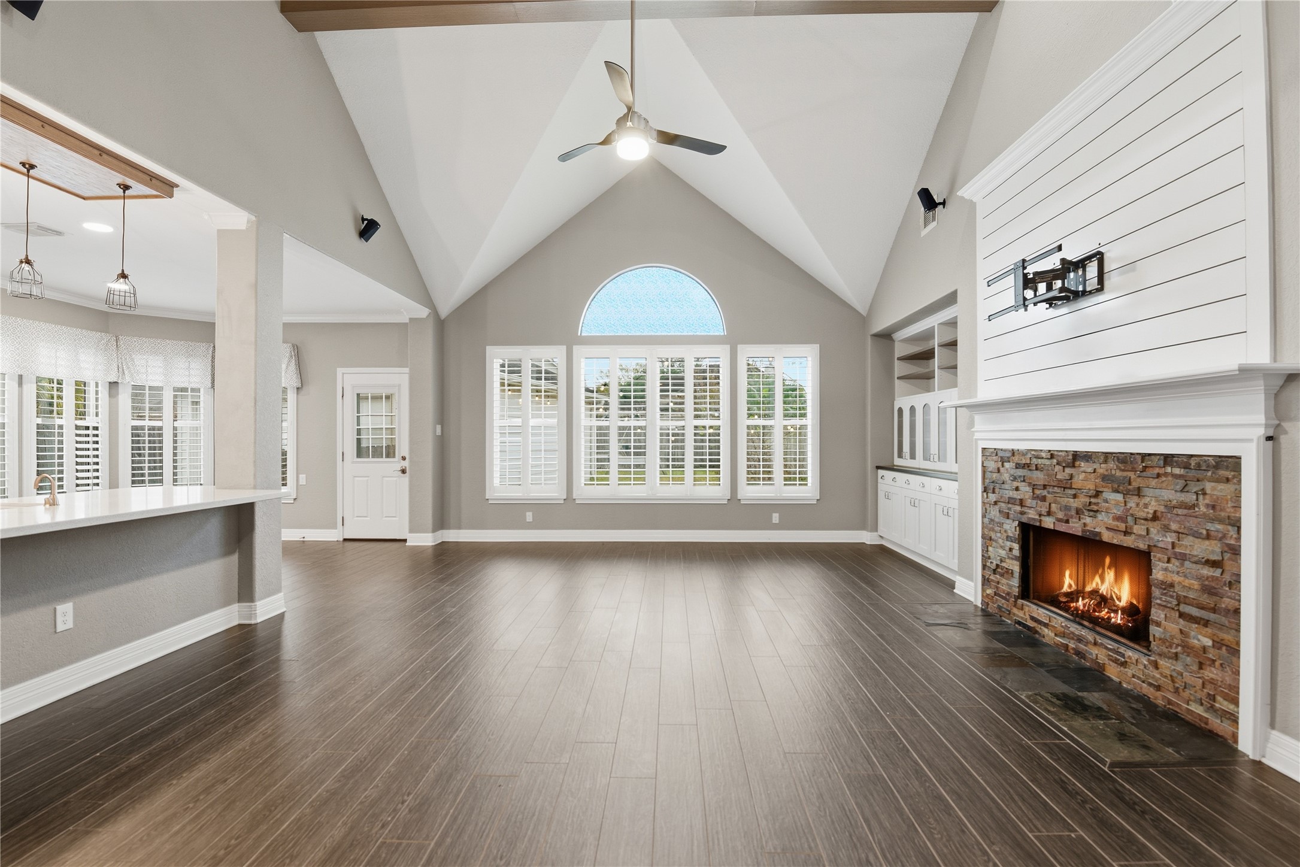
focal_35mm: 15
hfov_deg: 100.4
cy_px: 434
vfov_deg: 77.3
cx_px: 650
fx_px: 542
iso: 160
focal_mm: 15
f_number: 8
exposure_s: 1/15
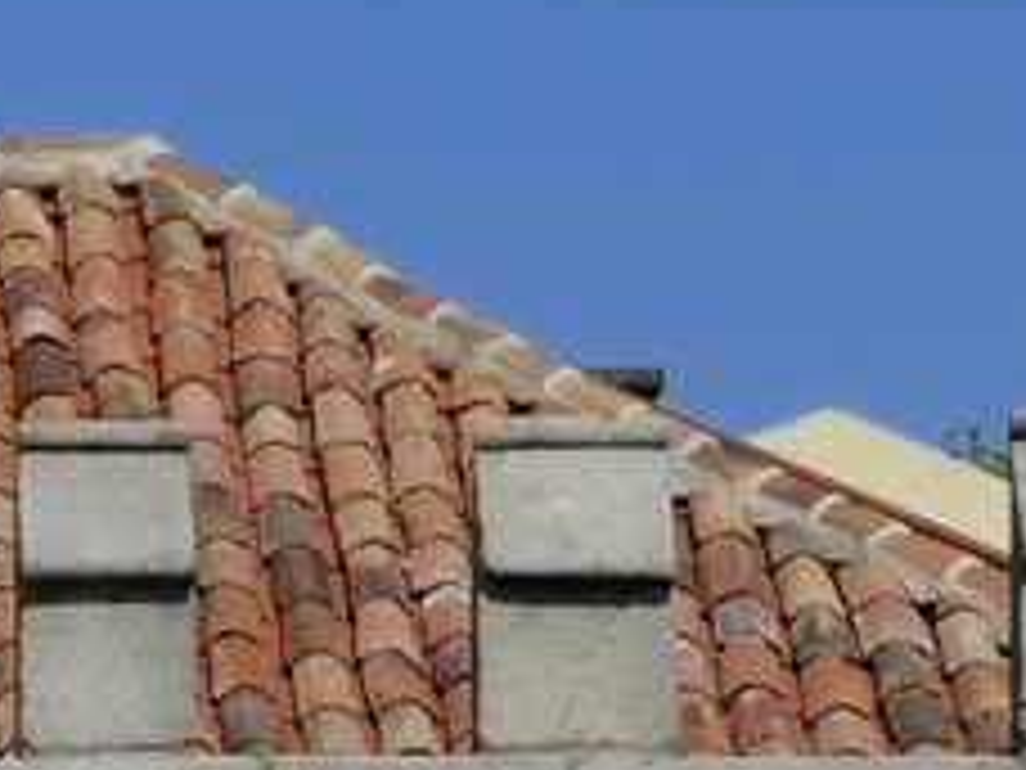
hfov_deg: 3.5
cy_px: 1328
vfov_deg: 2.7
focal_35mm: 554
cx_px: -2156
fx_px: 16420
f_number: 16
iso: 200
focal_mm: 82
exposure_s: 1/200
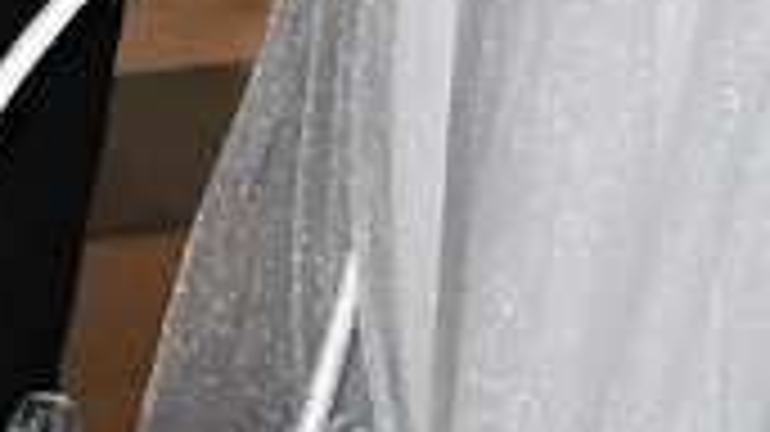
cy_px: -1382
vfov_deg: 2.9
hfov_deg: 5.4
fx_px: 8122
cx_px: 734
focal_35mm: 398
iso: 1800
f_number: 3.8
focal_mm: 24
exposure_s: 1/60
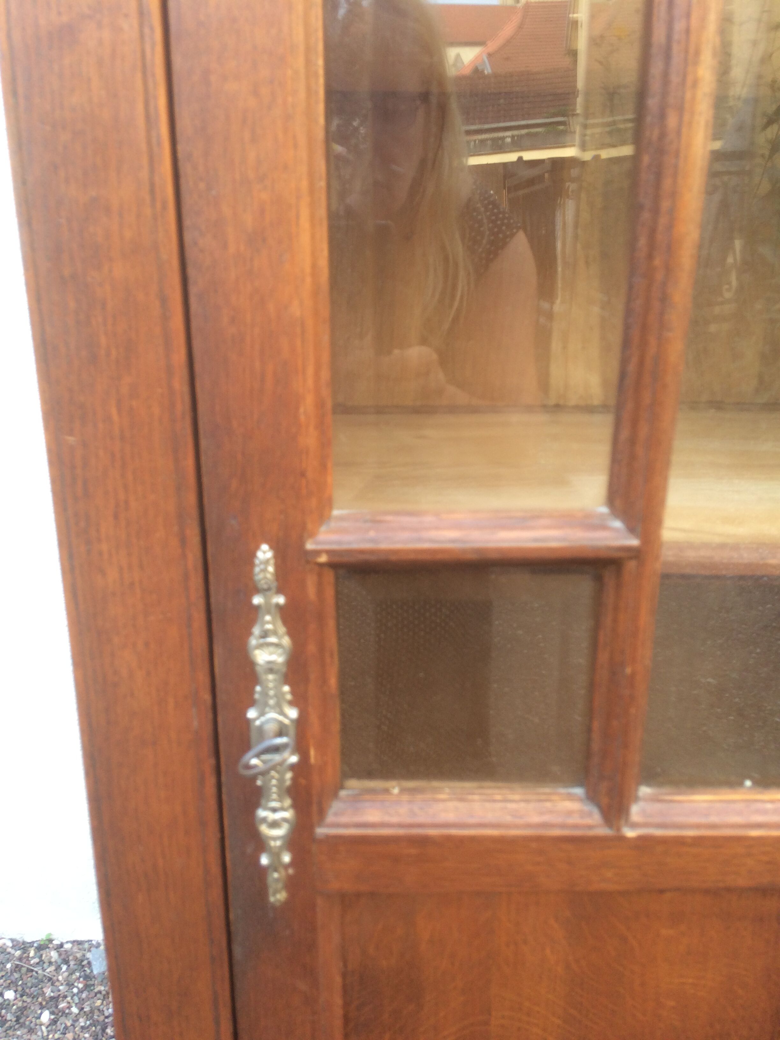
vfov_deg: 61.7
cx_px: 390
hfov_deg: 48.2
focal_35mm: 29
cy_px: 520
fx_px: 871
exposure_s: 1/100
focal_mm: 4.15
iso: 50
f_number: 2.2
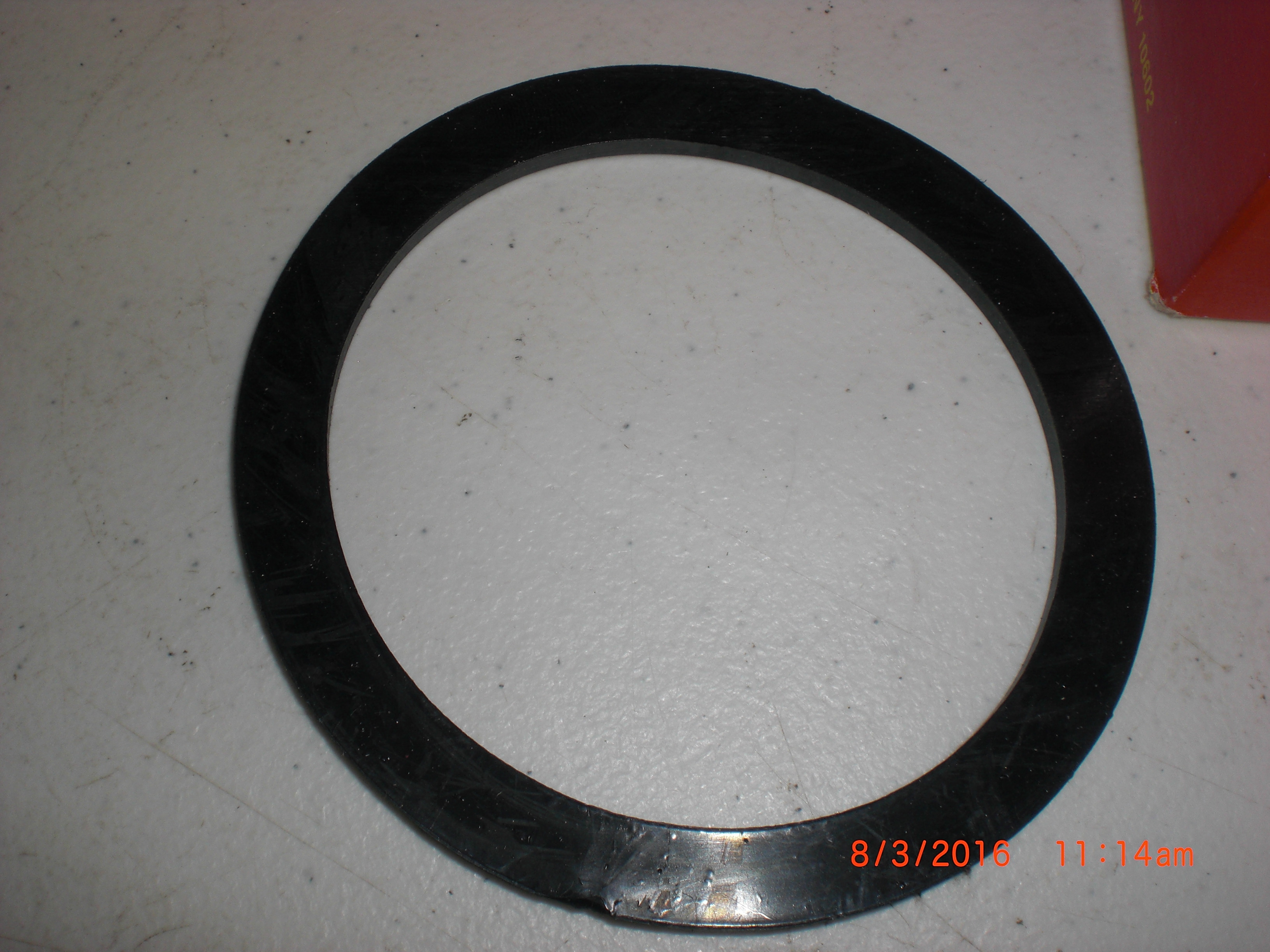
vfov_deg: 37.7
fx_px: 1394
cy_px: 476
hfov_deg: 49.0
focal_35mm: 38
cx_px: 635
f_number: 5.6
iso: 64
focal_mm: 6.3
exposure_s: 1/60
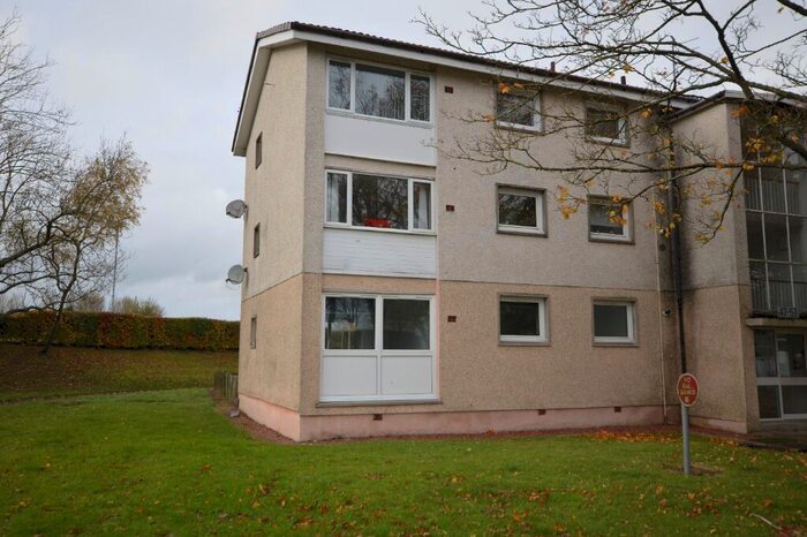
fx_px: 639
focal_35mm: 28
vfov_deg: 45.6
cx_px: 404
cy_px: 268
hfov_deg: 64.6
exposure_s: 1/160
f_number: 5.6
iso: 100
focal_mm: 19
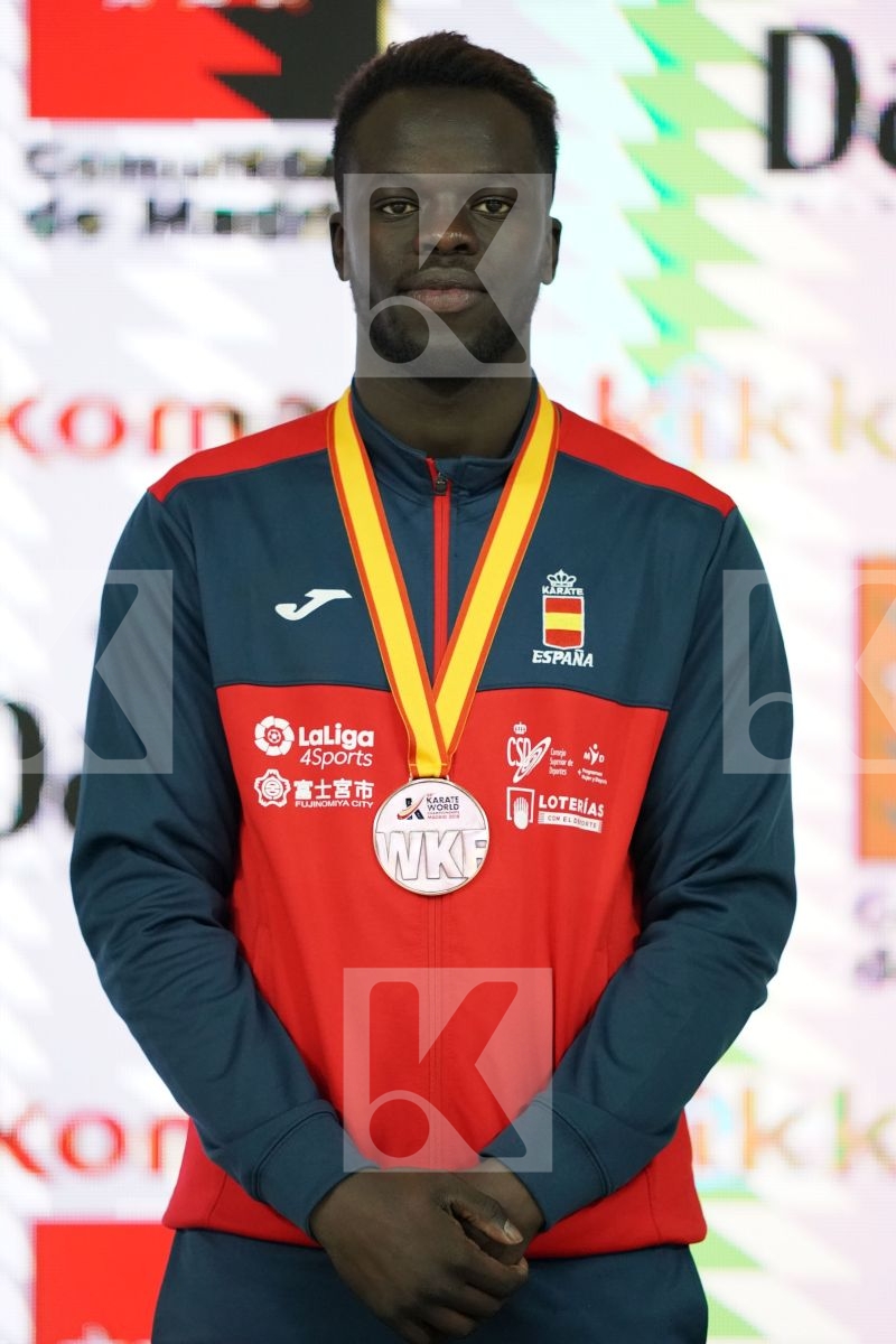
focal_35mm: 400
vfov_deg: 5.2
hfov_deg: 3.4
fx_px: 14932
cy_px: 672
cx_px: 448
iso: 6400
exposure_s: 1/500
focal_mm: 400
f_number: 2.8
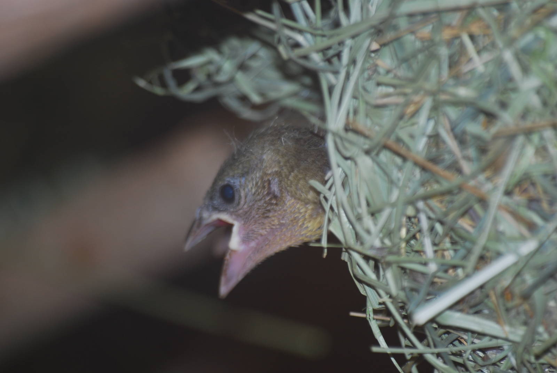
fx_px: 6971
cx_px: 278
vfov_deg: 3.1
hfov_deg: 4.6
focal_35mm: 450
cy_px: 186
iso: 200
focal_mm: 300
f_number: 5.6
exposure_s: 1/60
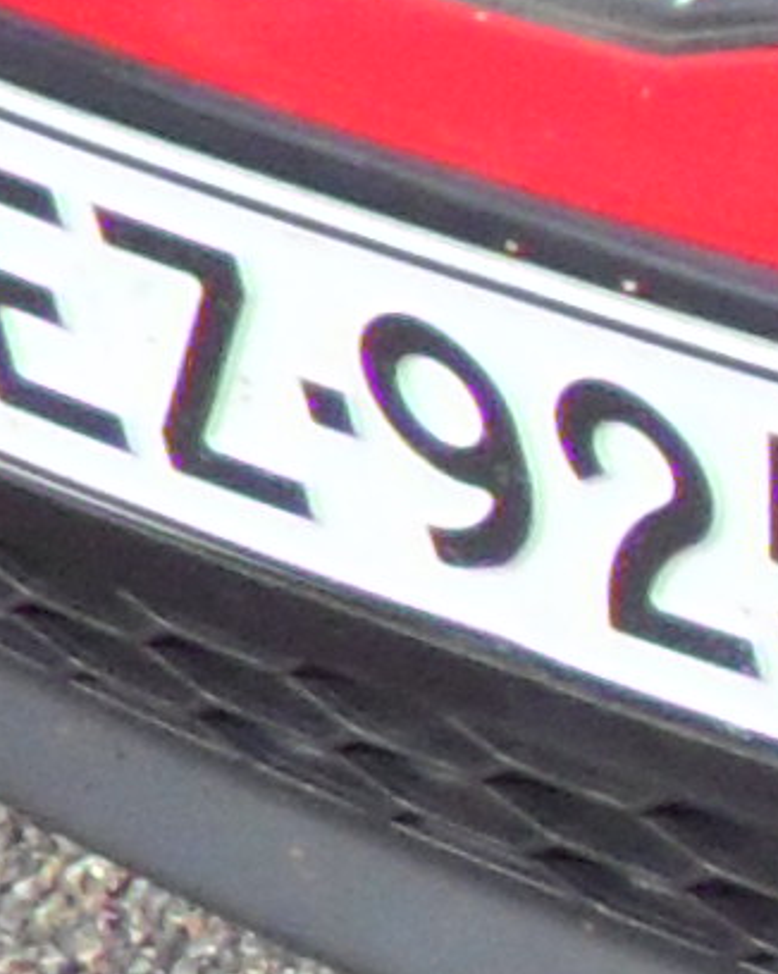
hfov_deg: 4.8
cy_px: -1478
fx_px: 8036
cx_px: 3599
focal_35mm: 279
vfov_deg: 6.5
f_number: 8.9
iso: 80
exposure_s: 1/180
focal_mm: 4.9
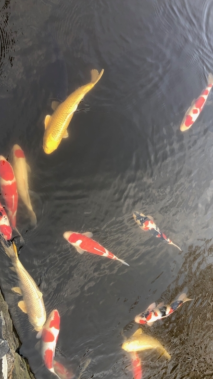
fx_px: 311
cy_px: 188
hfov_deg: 37.8
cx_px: 115
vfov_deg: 62.6
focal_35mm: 31
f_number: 1.8
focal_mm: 3.99
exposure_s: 1/120
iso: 40
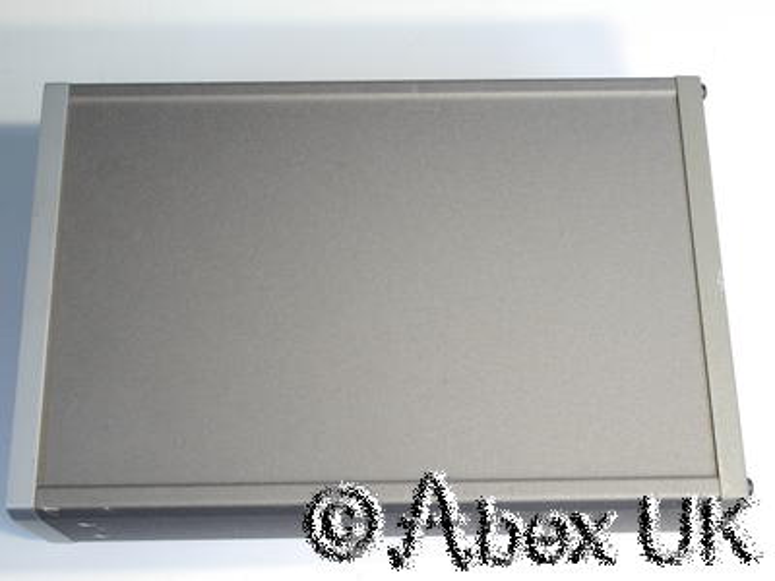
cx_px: 388
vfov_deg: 26.1
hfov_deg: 34.3
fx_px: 1254
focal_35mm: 56
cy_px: 290
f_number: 14
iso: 400
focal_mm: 28
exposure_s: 1/1.6
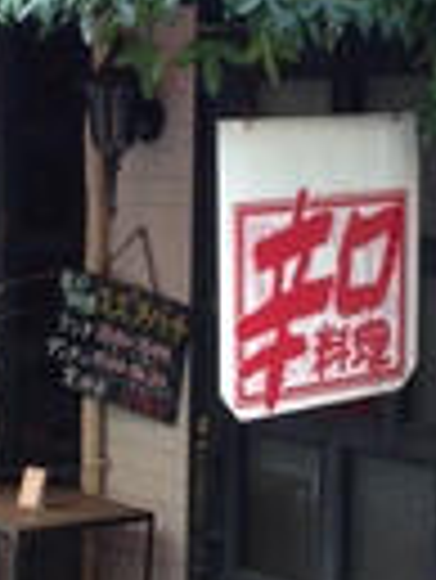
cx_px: 144
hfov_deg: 14.5
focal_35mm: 102
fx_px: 1710
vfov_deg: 19.2
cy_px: 351
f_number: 2.4
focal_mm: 4.12
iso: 64
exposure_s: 1/60
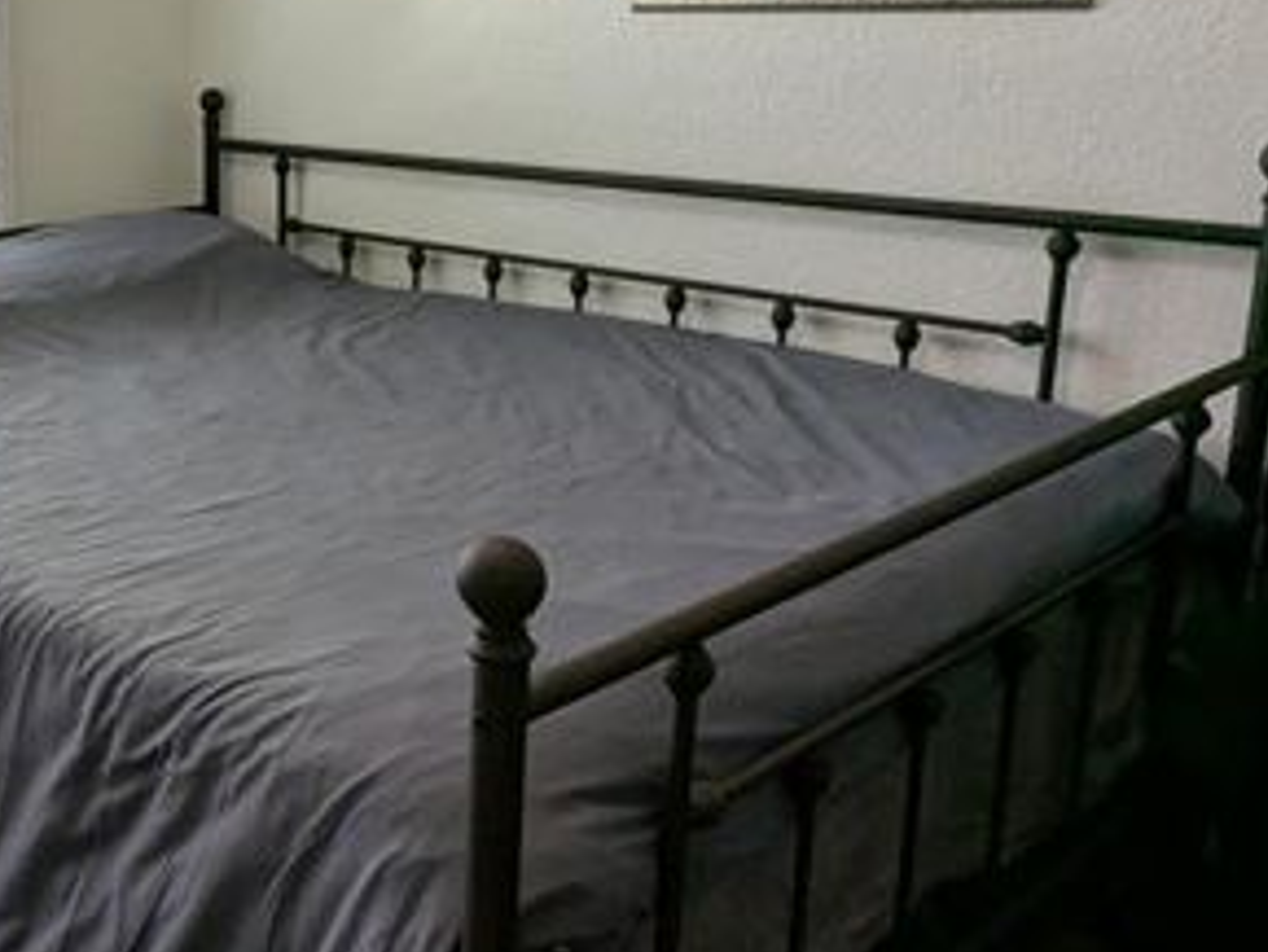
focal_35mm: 39
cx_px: 81
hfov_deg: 43.0
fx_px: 1429
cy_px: 320
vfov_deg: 36.5
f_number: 2.2
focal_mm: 2.35
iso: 39
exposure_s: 1/123
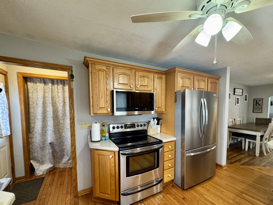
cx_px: 152
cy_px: 115
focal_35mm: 16
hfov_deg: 94.1
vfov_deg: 77.8
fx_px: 126
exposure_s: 1/60
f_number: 2.2
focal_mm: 2.22
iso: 250
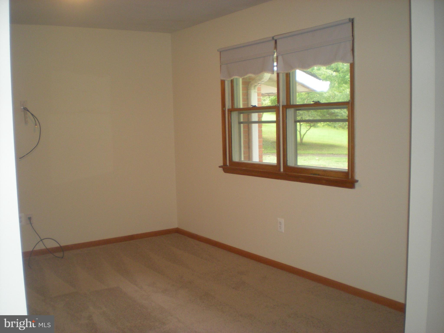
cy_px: 166
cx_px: 222
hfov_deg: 49.0
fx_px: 487
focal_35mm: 38
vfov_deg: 37.7
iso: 197
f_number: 3.1
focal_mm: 6.3
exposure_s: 1/30
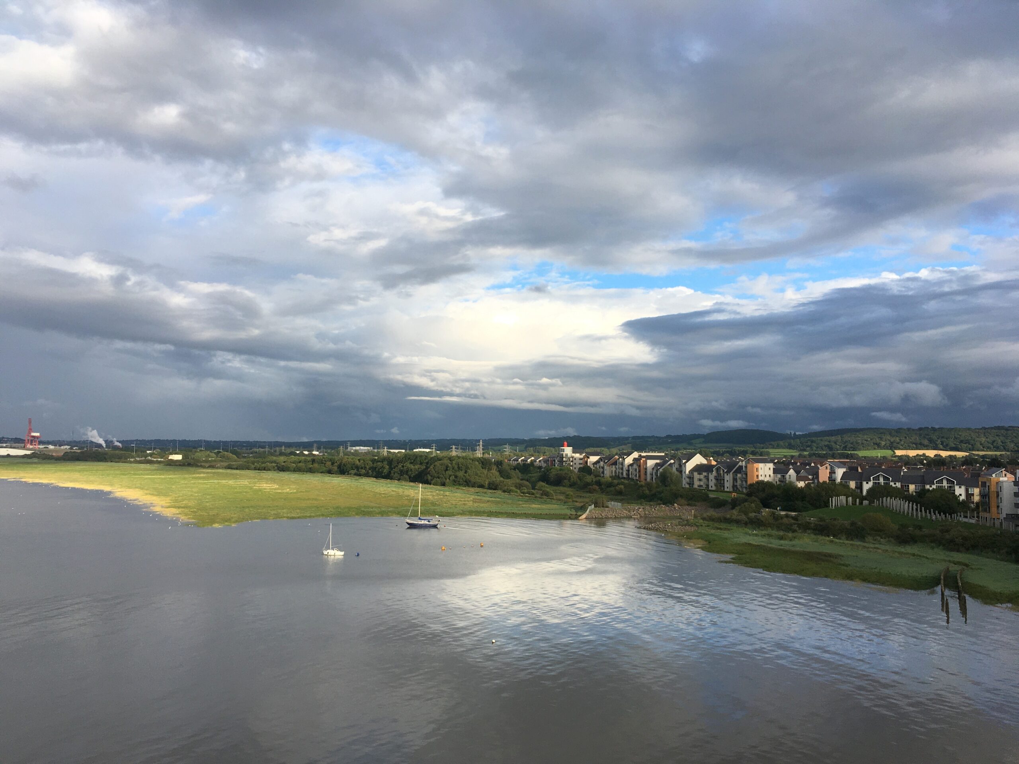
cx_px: 510
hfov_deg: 61.7
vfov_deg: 48.2
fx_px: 854
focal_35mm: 29
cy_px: 382
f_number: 2.2
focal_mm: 4.15
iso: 25
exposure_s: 1/986
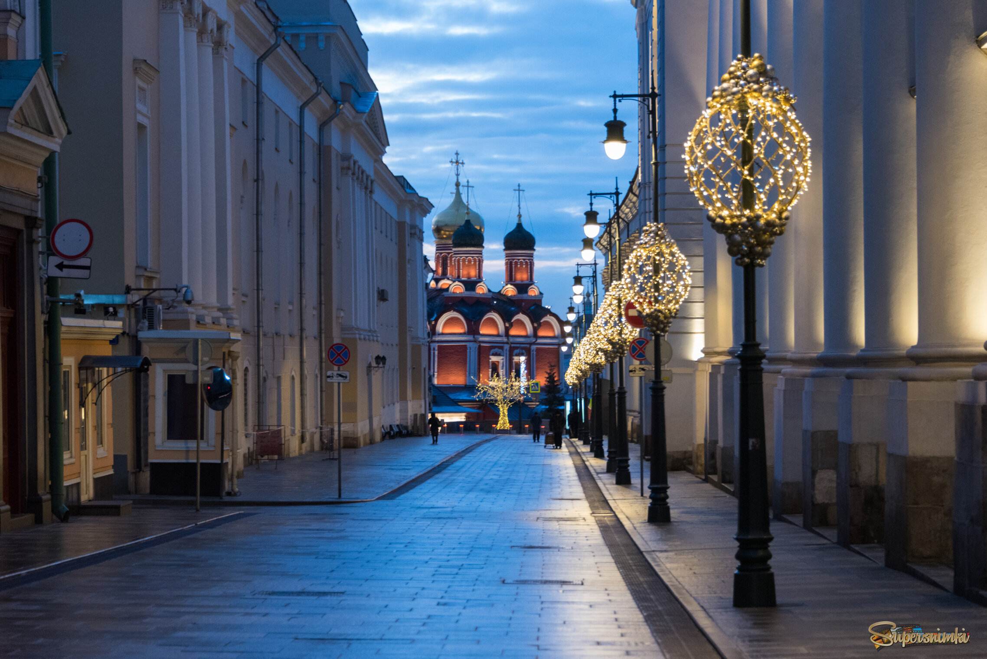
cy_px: 330
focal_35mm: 105
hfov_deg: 19.4
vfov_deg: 13.1
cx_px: 494
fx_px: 2880
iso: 2800
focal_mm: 105
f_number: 5.3
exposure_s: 1/60
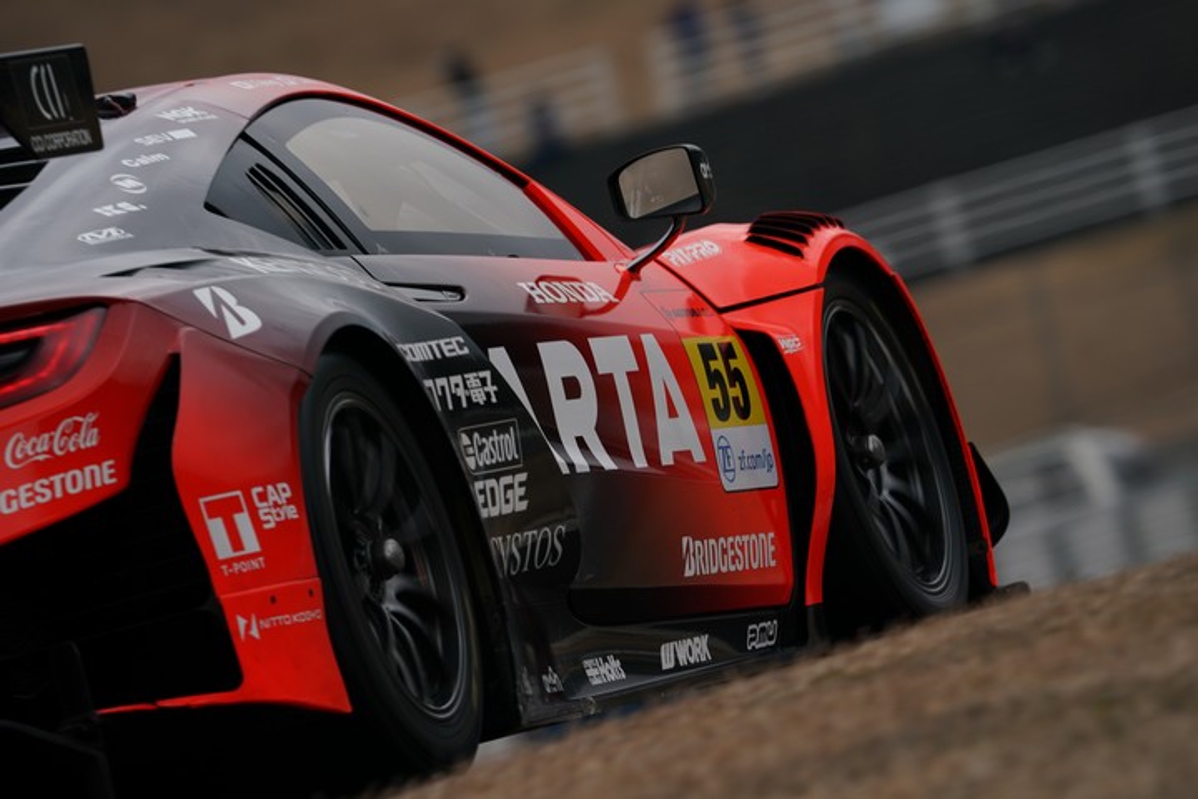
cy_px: 400
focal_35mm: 481
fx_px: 16005
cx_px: 599
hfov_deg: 4.3
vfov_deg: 2.9
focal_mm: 481
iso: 320
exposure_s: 1/250
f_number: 9
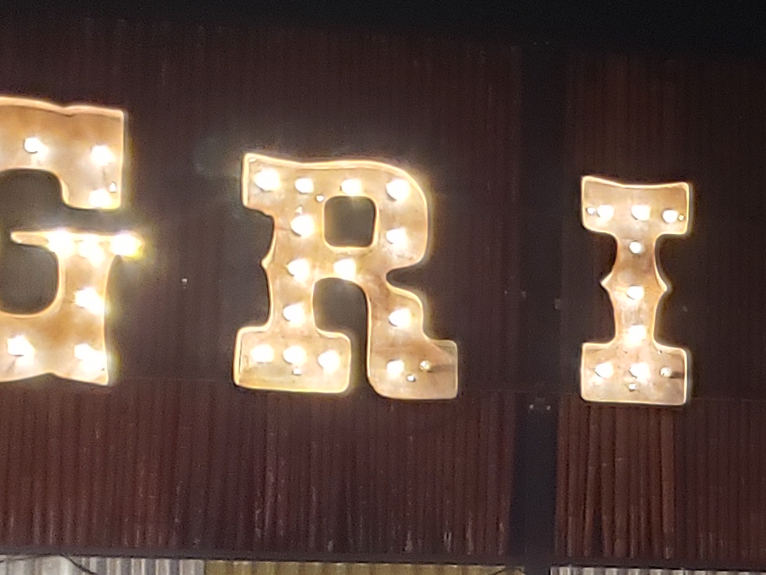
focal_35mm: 118
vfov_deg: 12.3
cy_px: 645
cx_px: 1322
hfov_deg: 14.8
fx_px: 2611
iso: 320
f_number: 1.5
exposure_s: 1/50
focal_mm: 4.3
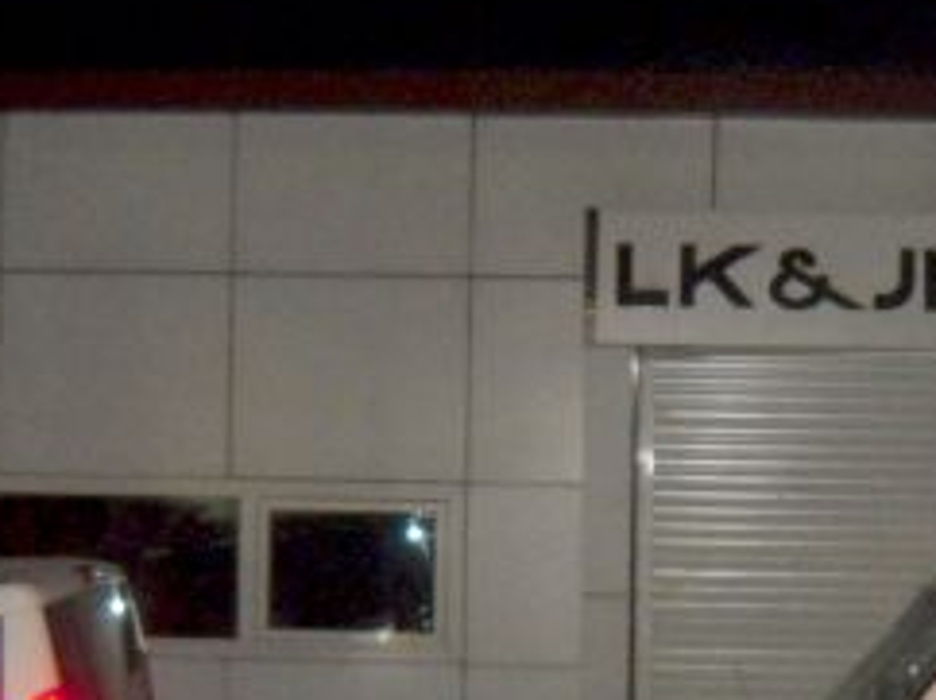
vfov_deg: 16.4
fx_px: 2431
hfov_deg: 21.8
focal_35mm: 90
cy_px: 437
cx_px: 561
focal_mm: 6
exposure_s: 1/45
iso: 400
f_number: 2.8
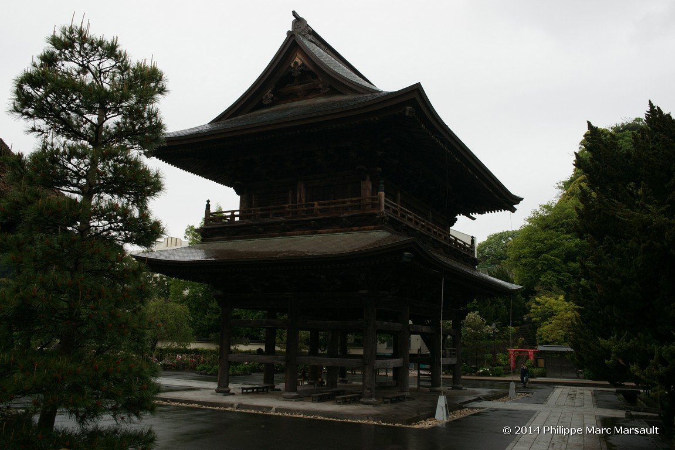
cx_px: 338
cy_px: 225
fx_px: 563
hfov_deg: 61.9
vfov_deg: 43.6
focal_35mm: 30
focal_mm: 30
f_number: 11
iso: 400
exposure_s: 1/80
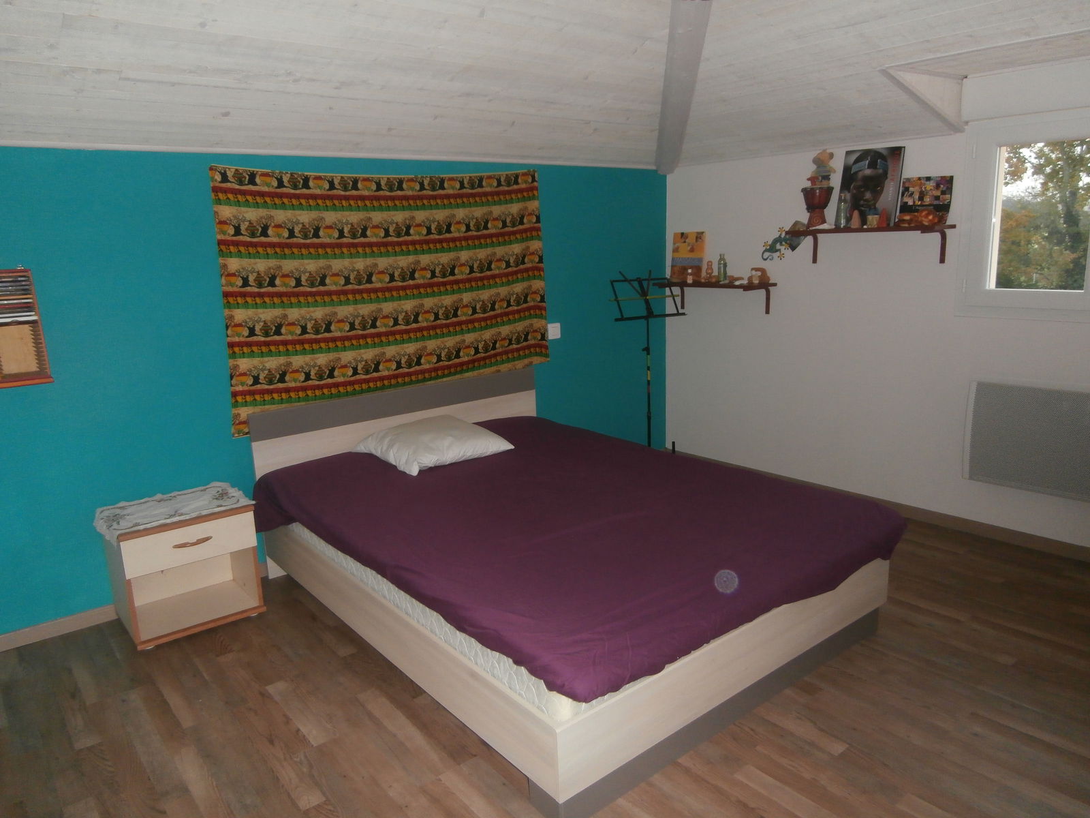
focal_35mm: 24
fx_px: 756
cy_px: 409
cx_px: 545
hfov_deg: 71.6
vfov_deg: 56.8
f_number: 3
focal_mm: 4.2
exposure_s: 1/30
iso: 200
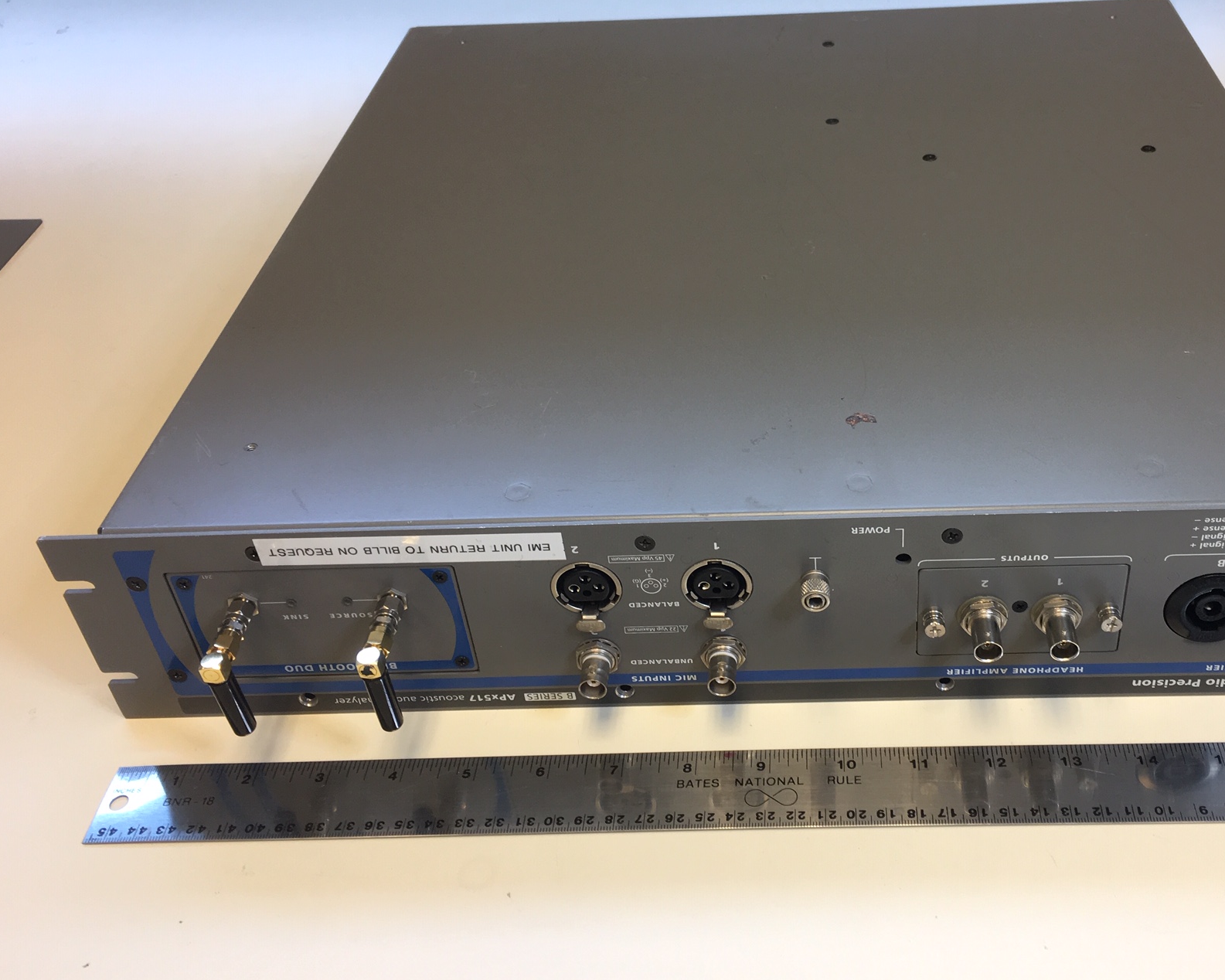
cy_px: 419
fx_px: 1305
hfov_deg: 49.7
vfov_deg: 41.1
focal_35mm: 36
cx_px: 774
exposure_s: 1/30
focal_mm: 4.15
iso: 32
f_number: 2.2
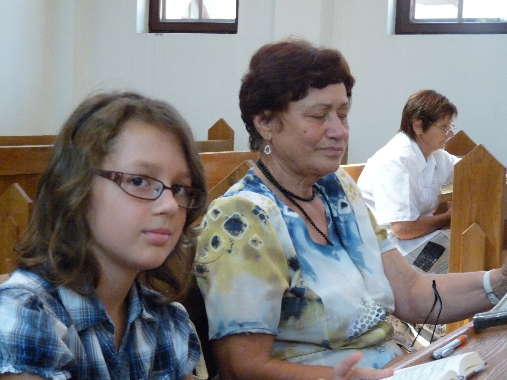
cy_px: 190
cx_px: 254
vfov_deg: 18.9
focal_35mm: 78
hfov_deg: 25.0
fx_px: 1142
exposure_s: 1/40
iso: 800
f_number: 3.4
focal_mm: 13.8
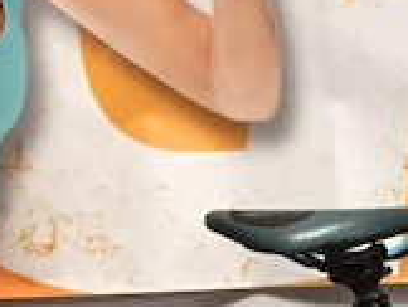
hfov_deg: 12.6
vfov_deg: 9.4
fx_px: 1688
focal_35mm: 143
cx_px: 738
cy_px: 702
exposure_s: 1/30
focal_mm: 4.15
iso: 160
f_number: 2.2
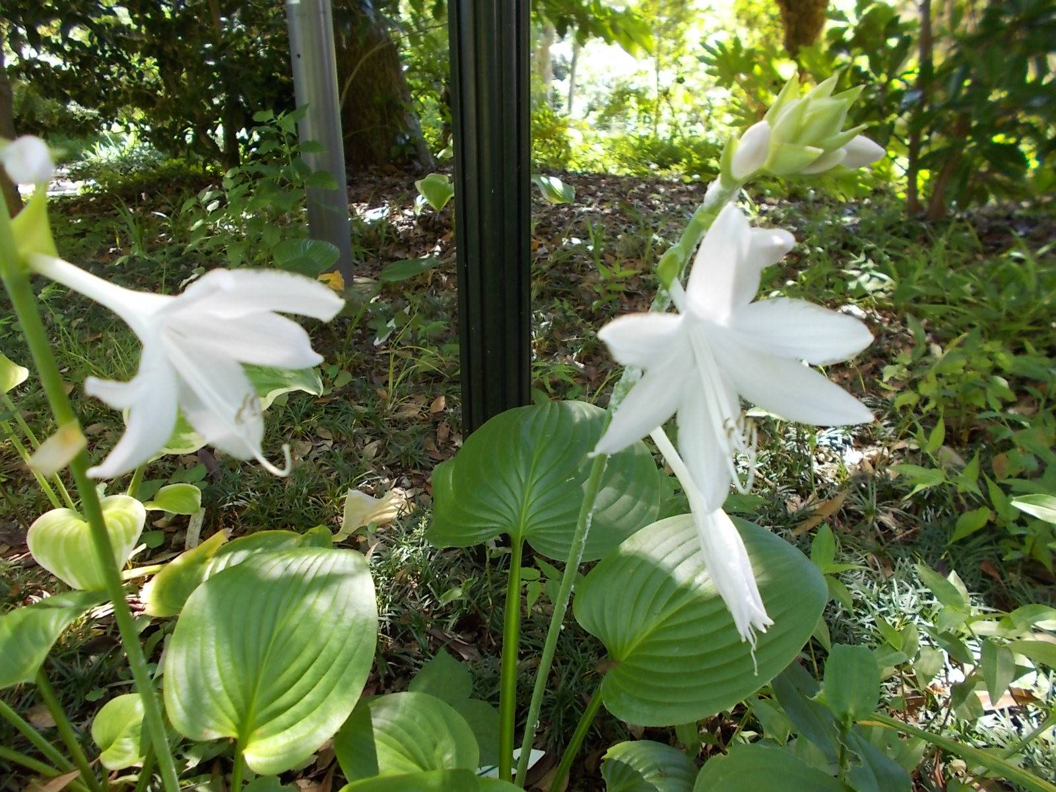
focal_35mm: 26
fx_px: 793
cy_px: 396
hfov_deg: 67.3
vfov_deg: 53.1
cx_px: 528
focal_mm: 4.6
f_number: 3.2
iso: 100
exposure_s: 1/25
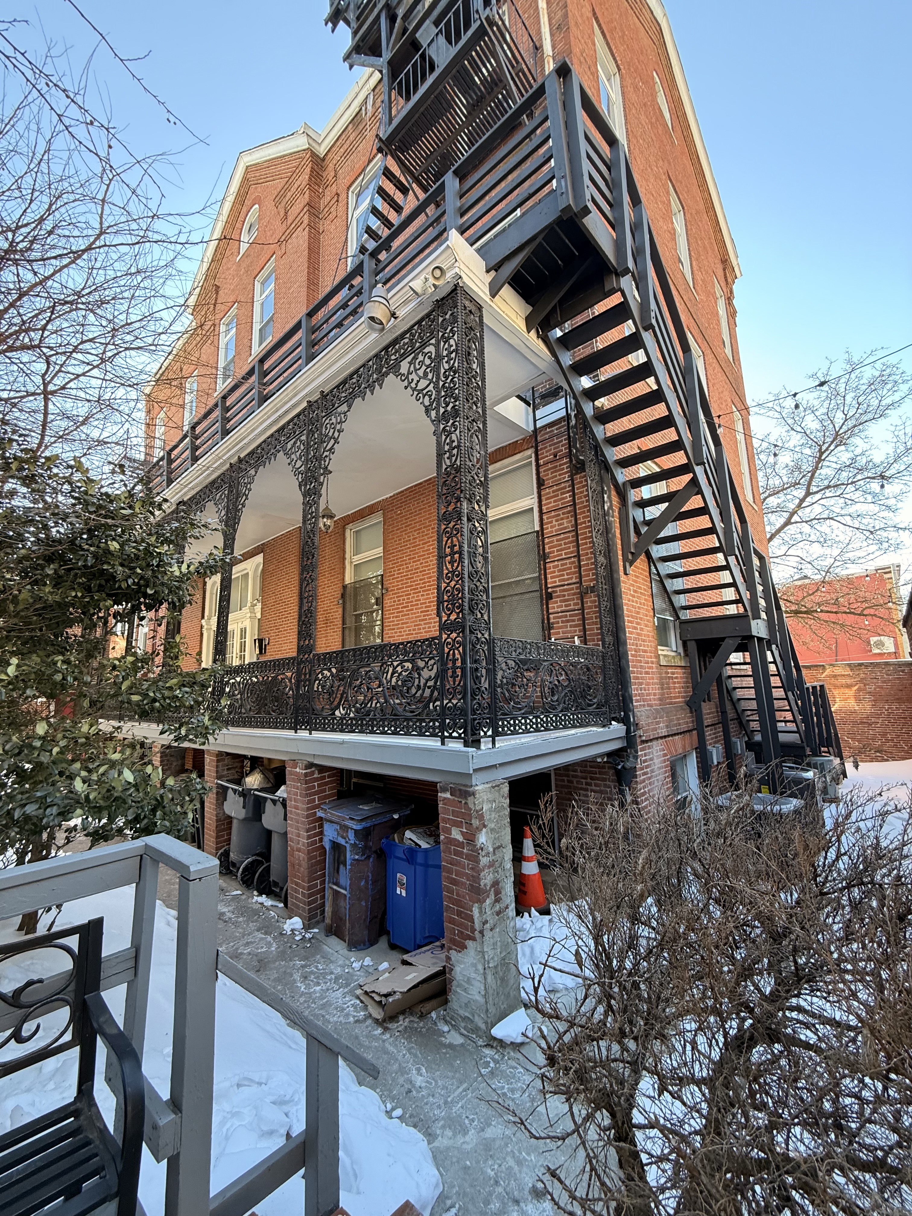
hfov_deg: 85.7
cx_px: 456
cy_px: 608
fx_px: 492
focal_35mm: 14
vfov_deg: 102.1
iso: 100
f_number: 2.2
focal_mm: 2.22
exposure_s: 1/99
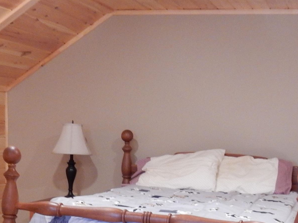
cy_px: 270
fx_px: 663
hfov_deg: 25.3
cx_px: 149
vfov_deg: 18.1
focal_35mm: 77
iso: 400
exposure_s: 1/15
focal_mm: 5.4
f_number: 4
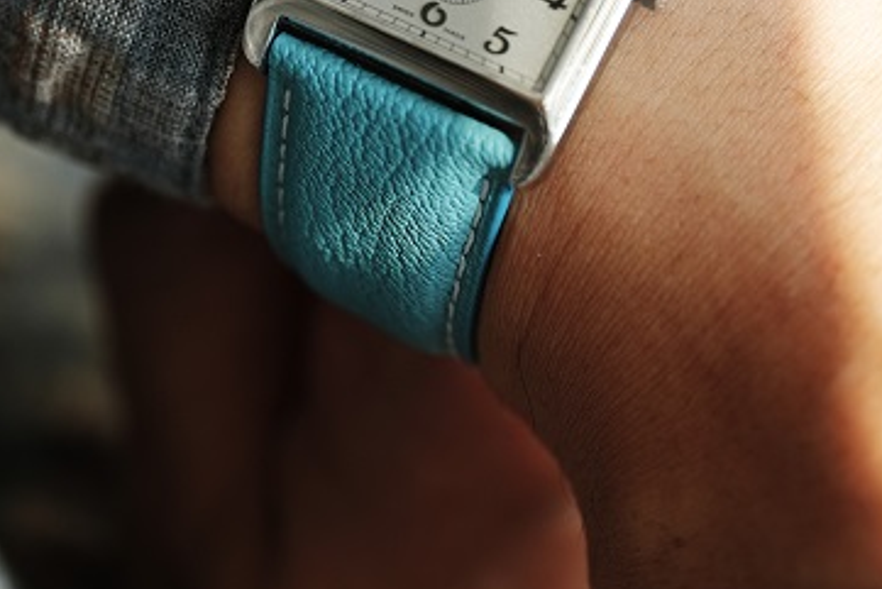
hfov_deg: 10.1
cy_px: -43
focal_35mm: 204
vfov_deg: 6.7
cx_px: 489
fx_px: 5000
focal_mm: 105
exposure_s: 1/250
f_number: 2.8
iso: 250
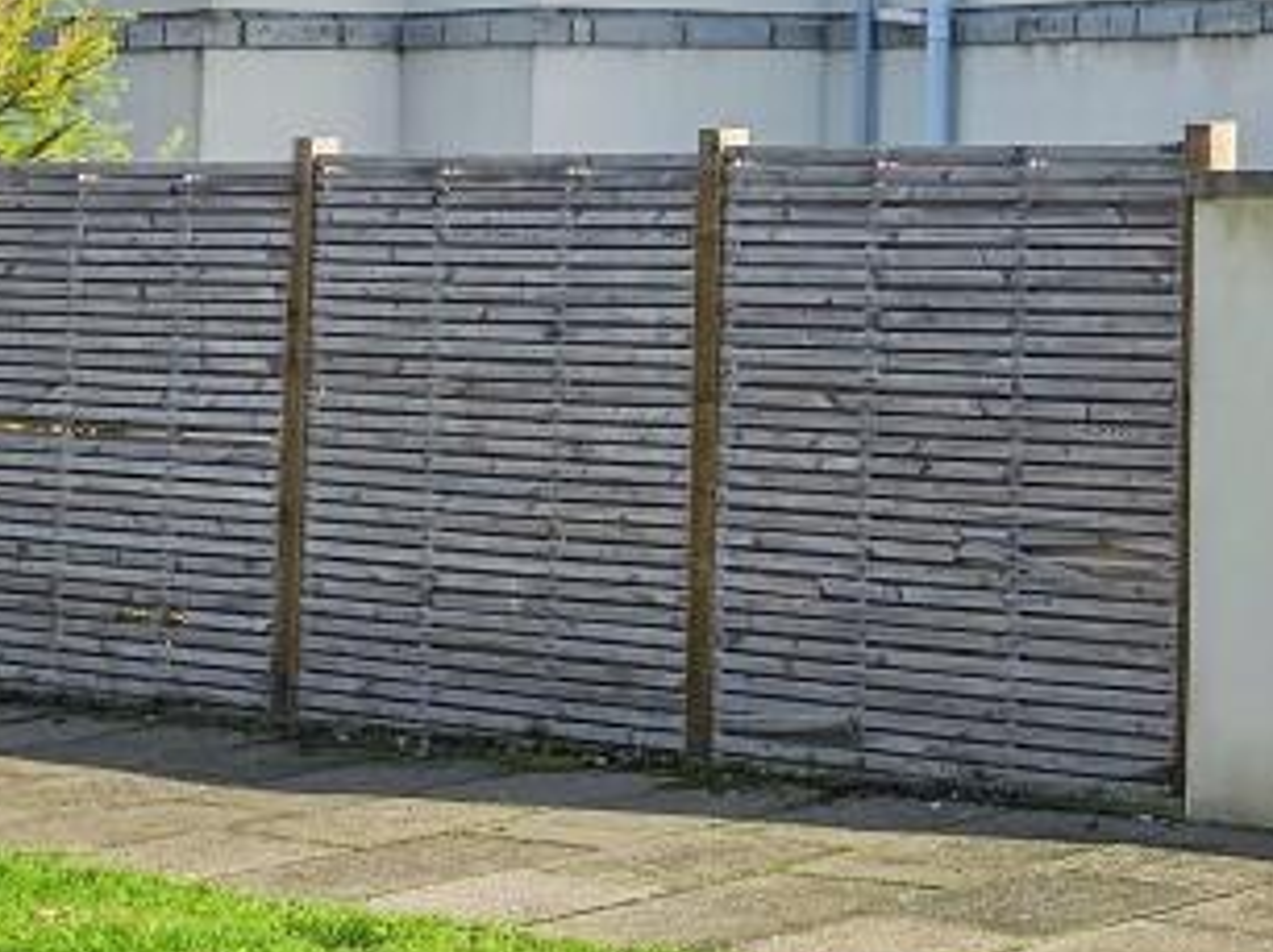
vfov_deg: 17.8
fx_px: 2829
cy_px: -324
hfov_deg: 22.8
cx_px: 1631
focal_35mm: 77
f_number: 1.7
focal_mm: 6.3
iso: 12
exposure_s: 1/1150
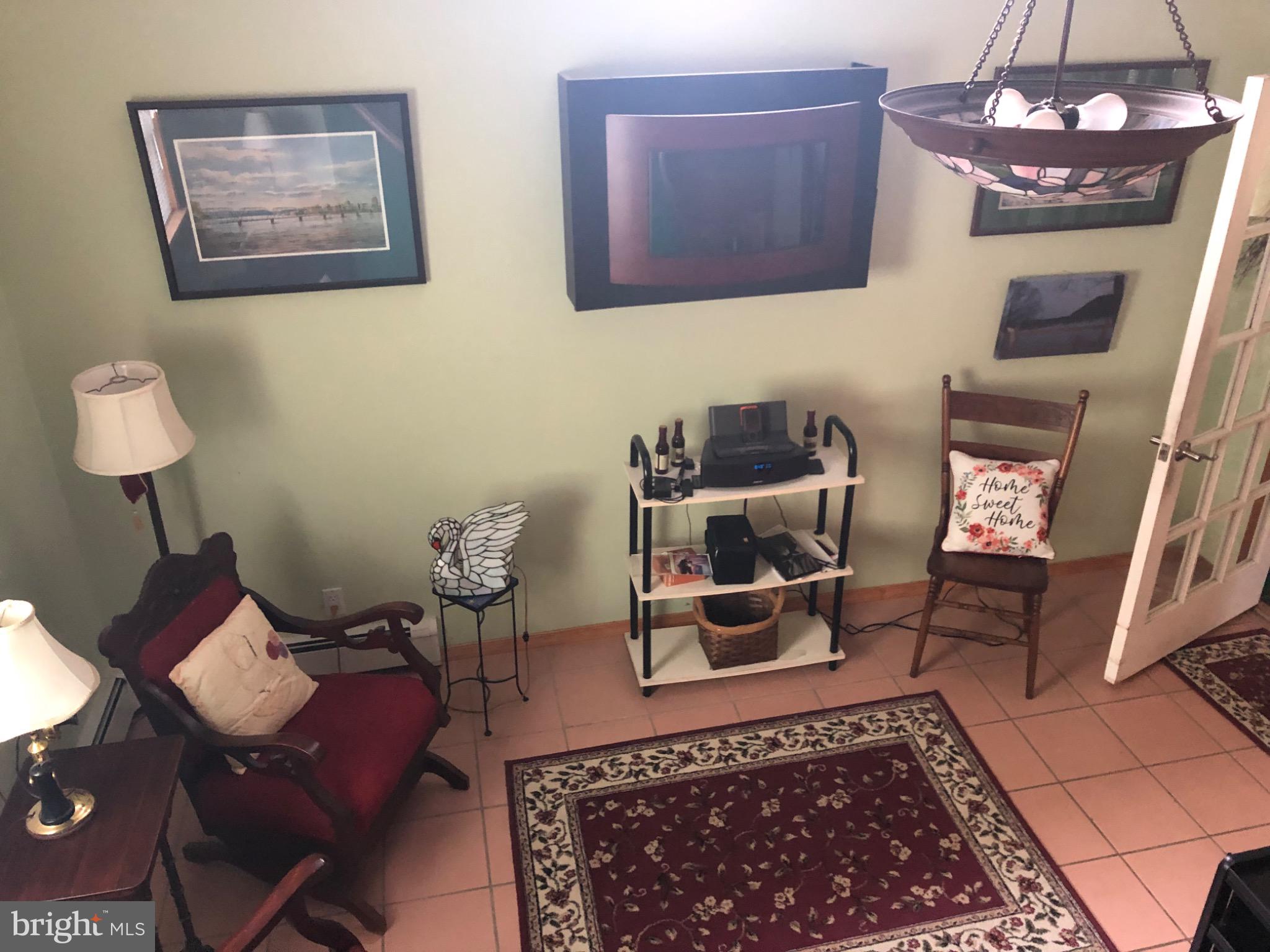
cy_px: 476
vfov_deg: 49.7
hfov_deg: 63.4
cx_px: 635
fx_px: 1027
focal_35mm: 28
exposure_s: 1/7
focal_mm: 3.99
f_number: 1.8
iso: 80
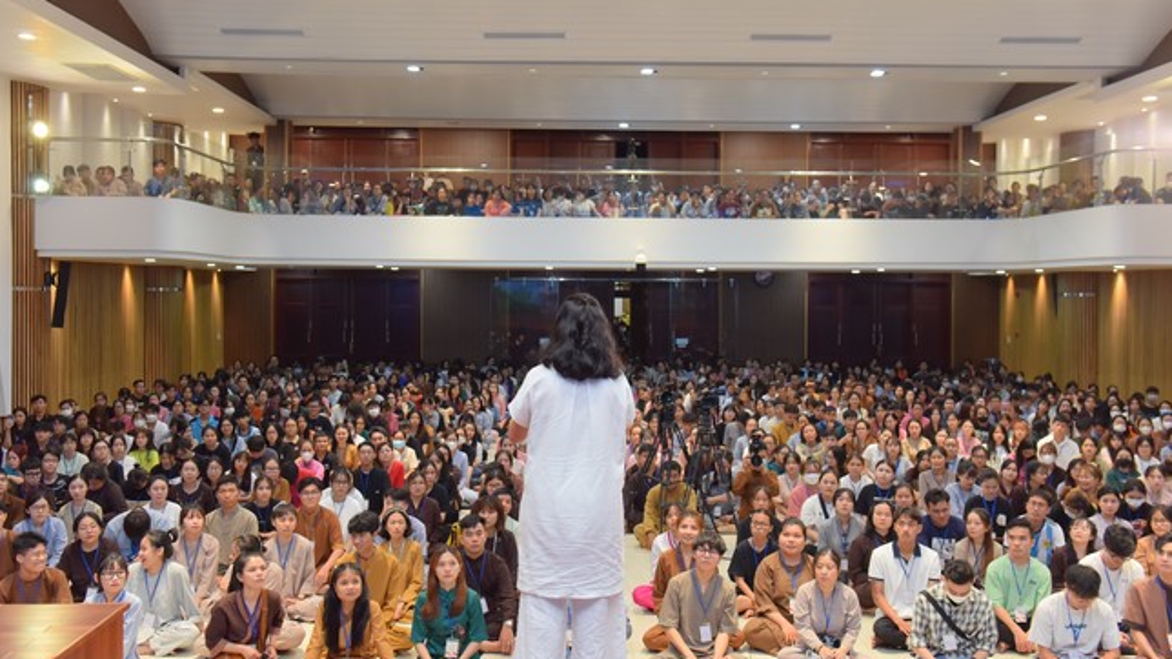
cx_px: 588
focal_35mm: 37
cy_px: 314
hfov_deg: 54.0
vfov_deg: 32.0
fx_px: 1150
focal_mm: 35
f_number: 4
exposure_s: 1/100
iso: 1250
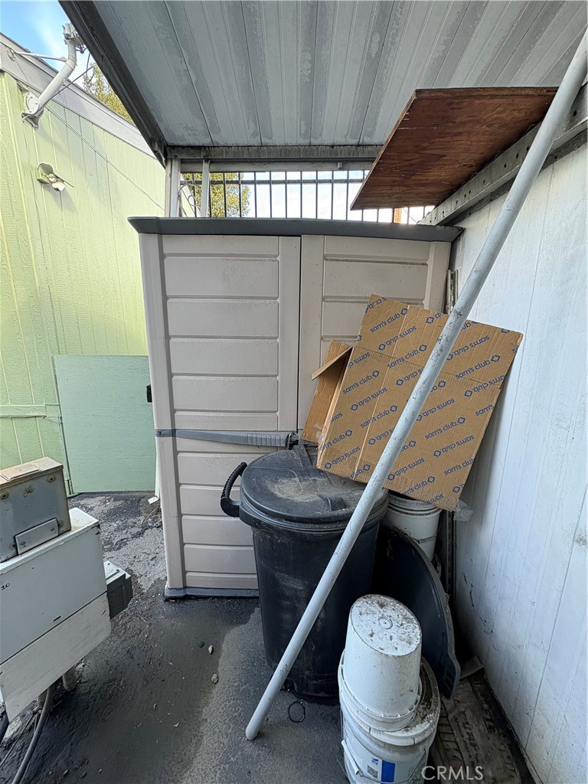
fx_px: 317
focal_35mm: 14
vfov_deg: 102.1
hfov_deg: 85.7
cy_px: 392
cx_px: 294
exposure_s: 1/99
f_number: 2.2
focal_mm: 2.22
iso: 80
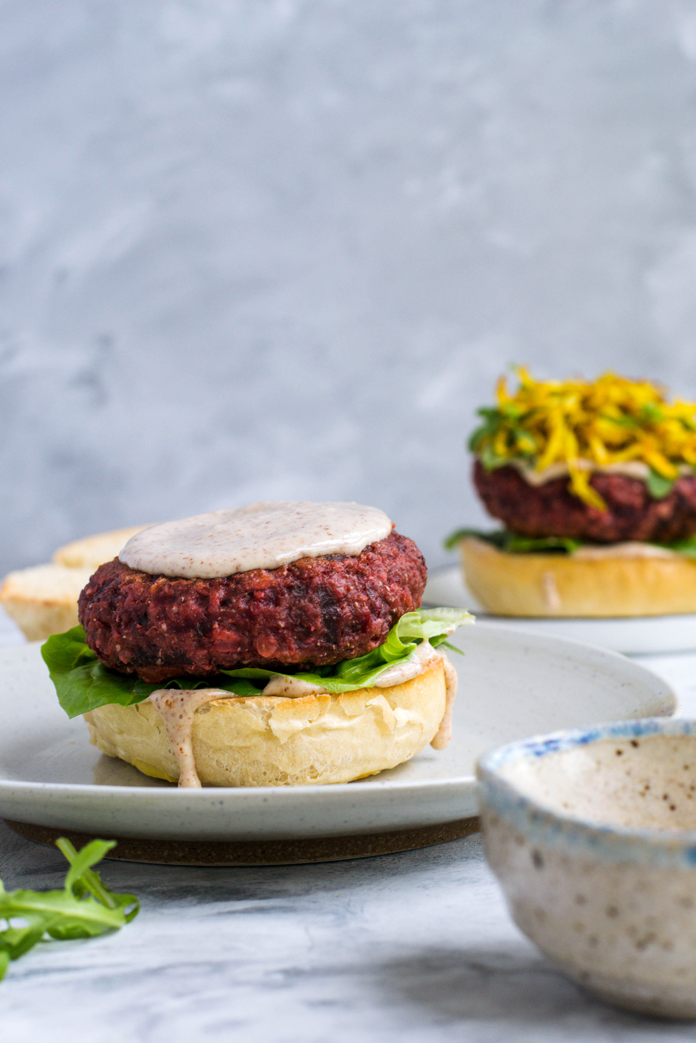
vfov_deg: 26.6
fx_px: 2203
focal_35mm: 76
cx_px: 349
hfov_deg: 17.9
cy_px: 516
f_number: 5.6
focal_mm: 50
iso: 250
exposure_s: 1/60
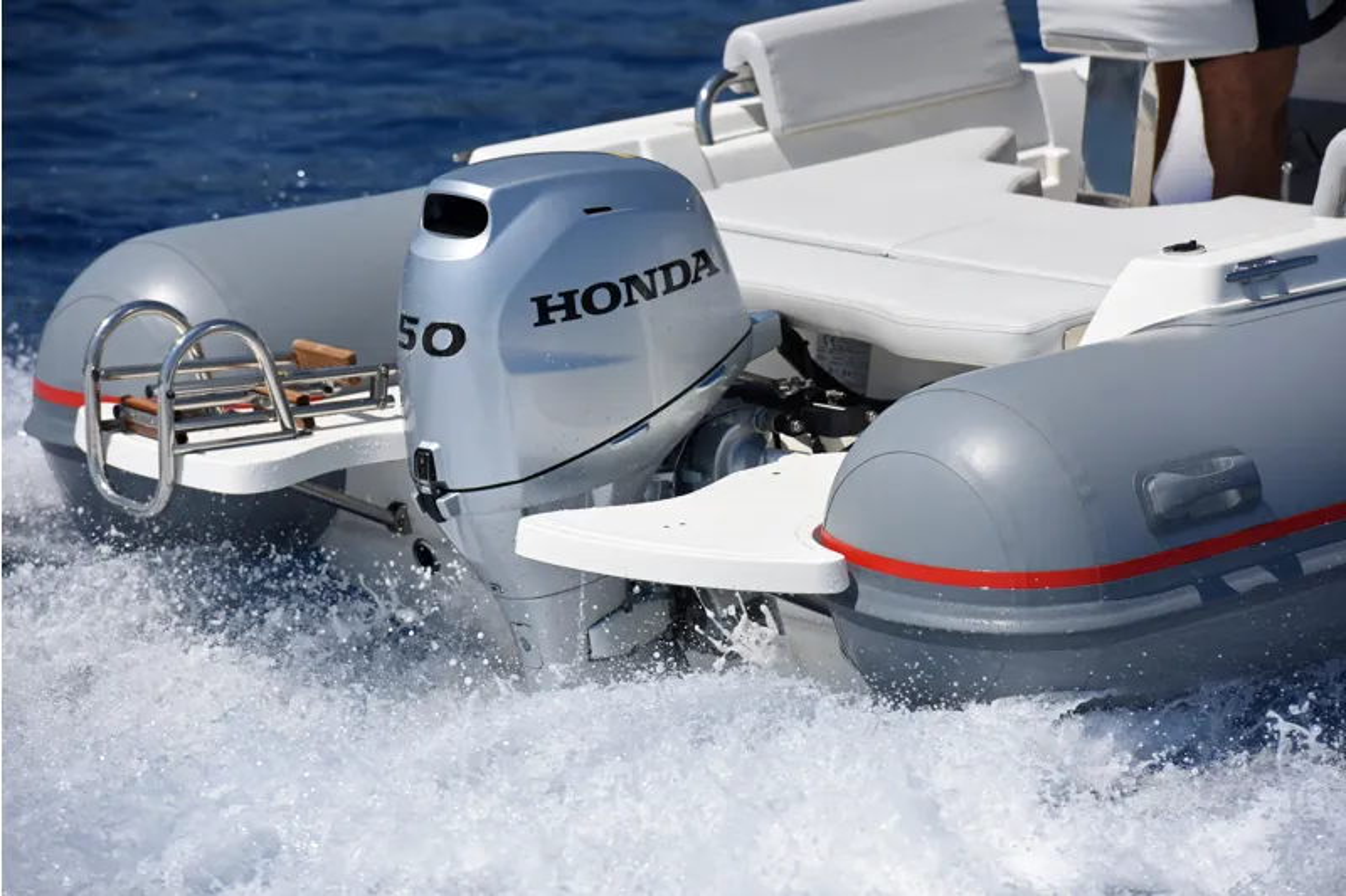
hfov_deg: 10.3
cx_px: 673
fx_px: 7476
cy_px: 448
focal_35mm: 200
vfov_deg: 6.9
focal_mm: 200
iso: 400
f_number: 8
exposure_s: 1/3200
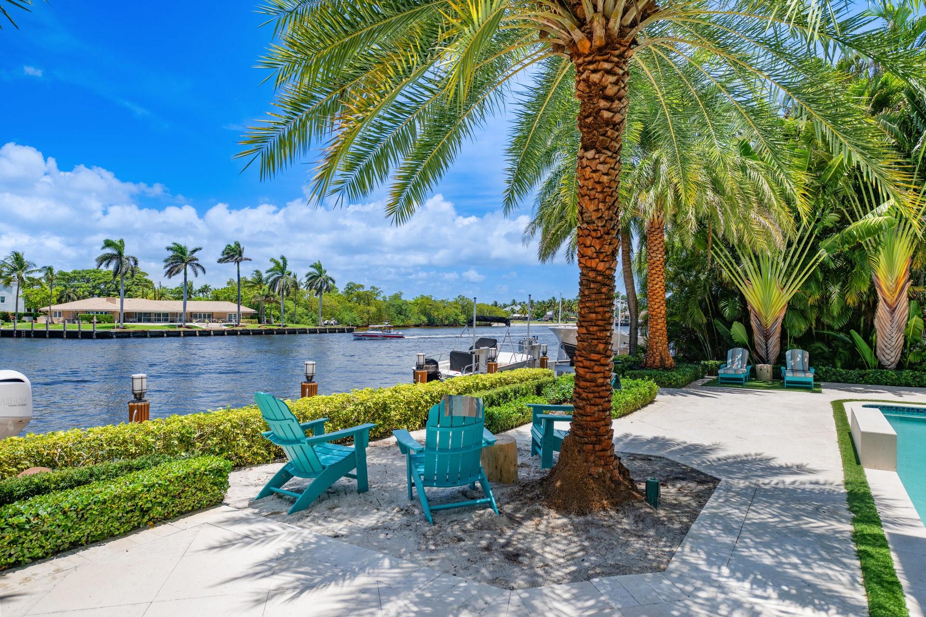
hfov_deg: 78.6
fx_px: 566
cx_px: 463
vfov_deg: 57.2
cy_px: 308
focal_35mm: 22
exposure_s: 1/640
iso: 160
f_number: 6.3
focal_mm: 22
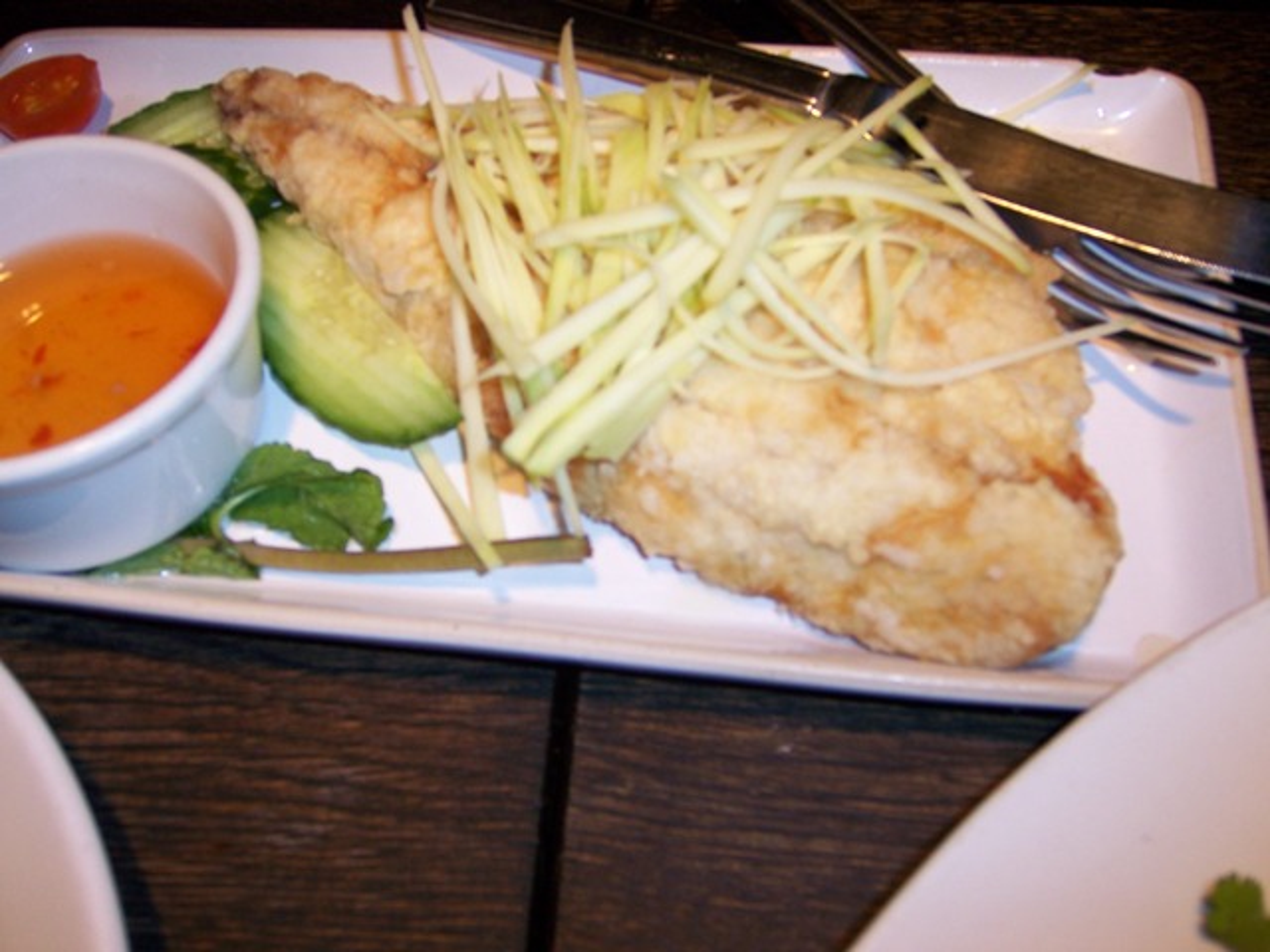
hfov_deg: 51.4
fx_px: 1321
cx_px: 635
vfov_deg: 39.7
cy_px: 476
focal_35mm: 36
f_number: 2.8
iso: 125
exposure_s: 1/60
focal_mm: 6
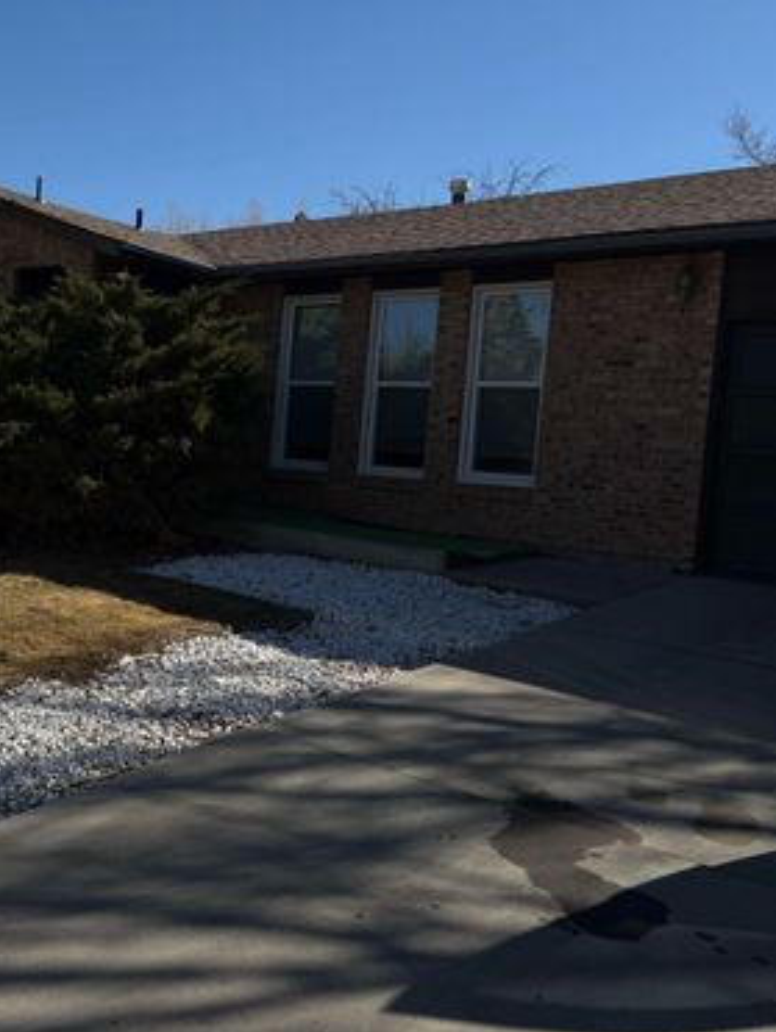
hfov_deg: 38.6
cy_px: 519
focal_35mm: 35
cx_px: 111
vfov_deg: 52.6
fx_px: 1044
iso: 50
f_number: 1.6
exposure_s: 1/6329
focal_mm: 5.96
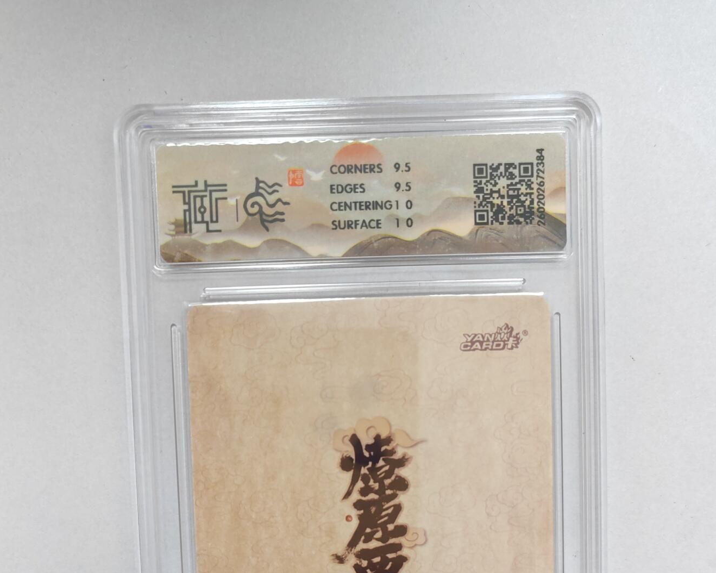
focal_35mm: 36
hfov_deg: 50.3
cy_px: 428
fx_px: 763
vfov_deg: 40.0
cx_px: 366
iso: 200
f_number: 1.95
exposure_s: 1/100
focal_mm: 5.52
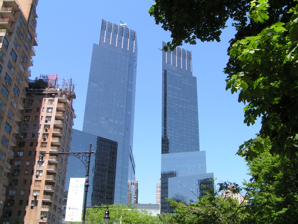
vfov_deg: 37.7
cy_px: 112
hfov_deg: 49.0
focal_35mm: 38
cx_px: 149
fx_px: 327
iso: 50
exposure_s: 1/125
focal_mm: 6.3
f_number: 5.6
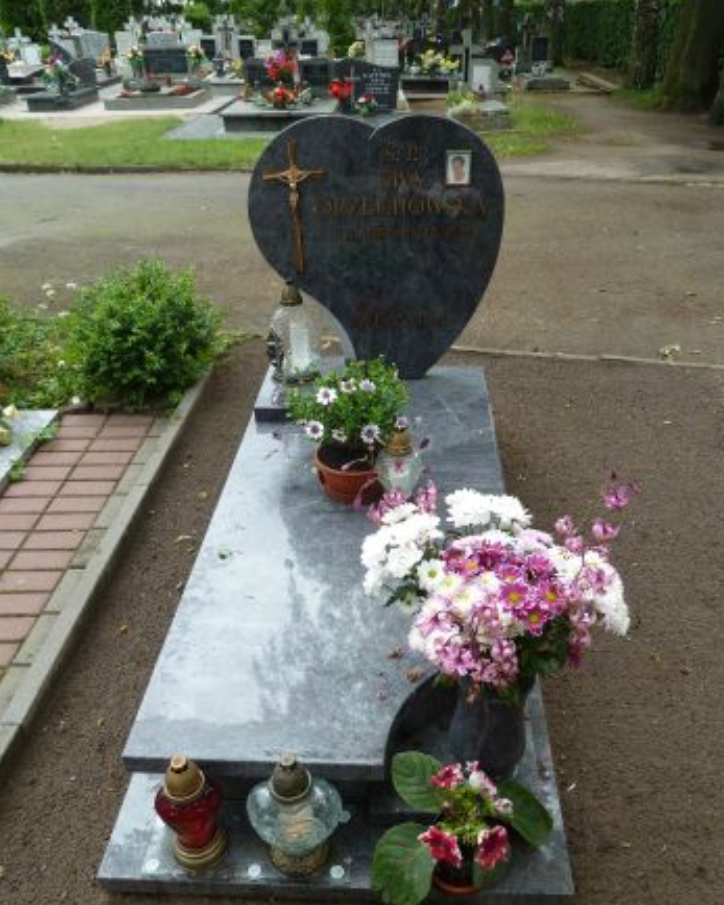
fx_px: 723
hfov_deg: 53.2
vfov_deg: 64.0
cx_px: 371
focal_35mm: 27
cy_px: 494
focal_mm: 4.1
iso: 80
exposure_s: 1/100
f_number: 3.3
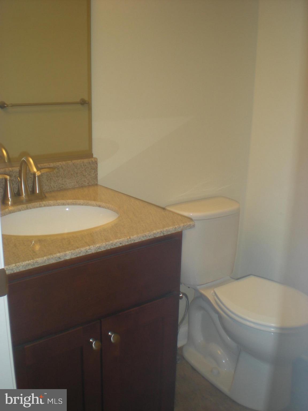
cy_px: 206
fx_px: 451
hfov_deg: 37.7
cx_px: 154
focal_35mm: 38
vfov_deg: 49.0
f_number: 3.1
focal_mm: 6.3
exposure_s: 1/30
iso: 64
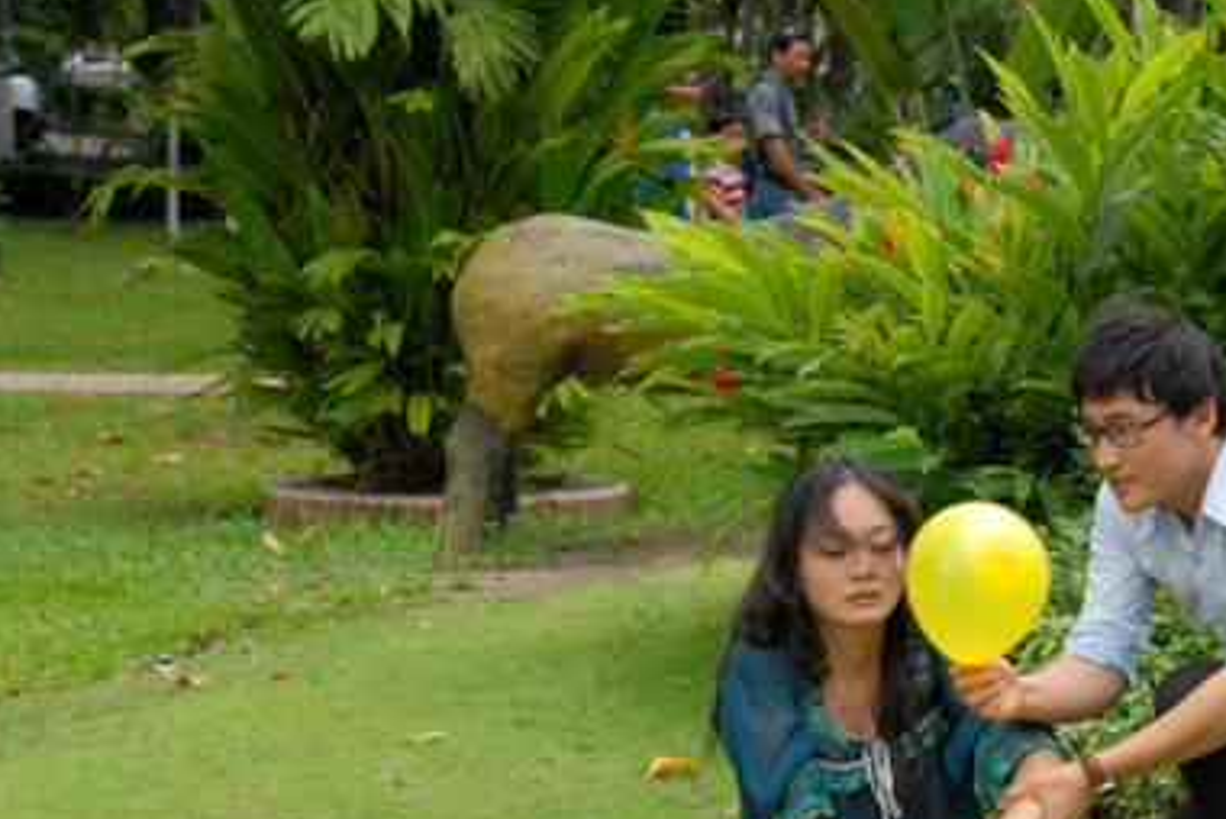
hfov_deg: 14.7
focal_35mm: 139
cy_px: 674
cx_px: 949
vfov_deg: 9.9
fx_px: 4732
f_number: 8
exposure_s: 1/80
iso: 250
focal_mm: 55
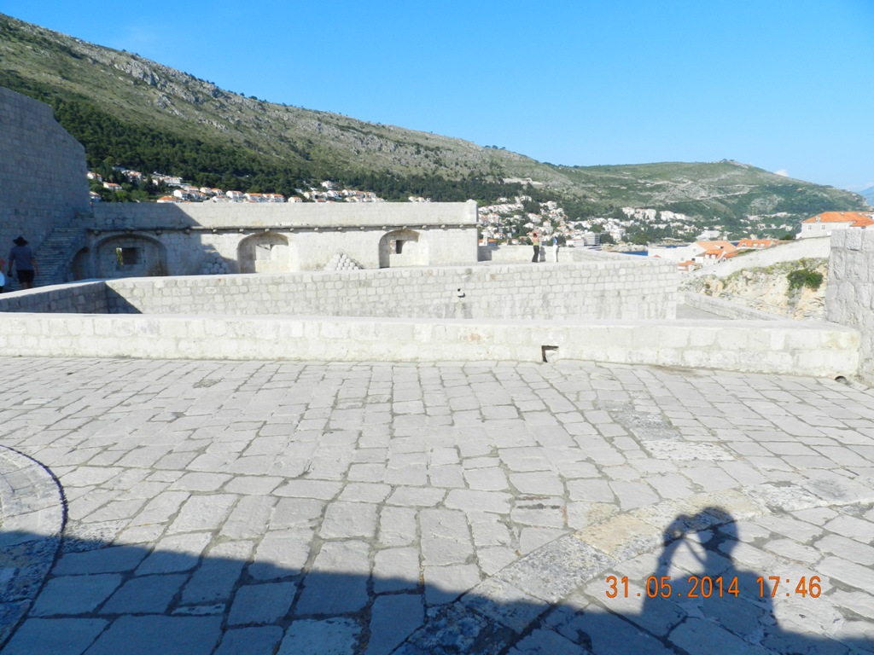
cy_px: 328
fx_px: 581
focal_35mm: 23
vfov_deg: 58.9
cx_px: 437
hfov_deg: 73.9
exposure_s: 1/1000
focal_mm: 4
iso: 160
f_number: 4.5
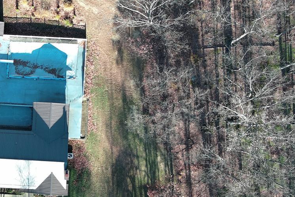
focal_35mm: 80
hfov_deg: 24.8
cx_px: 44
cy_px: 95
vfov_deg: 17.1
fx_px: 656
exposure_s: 1/169
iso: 100
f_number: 2.8
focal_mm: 10.57
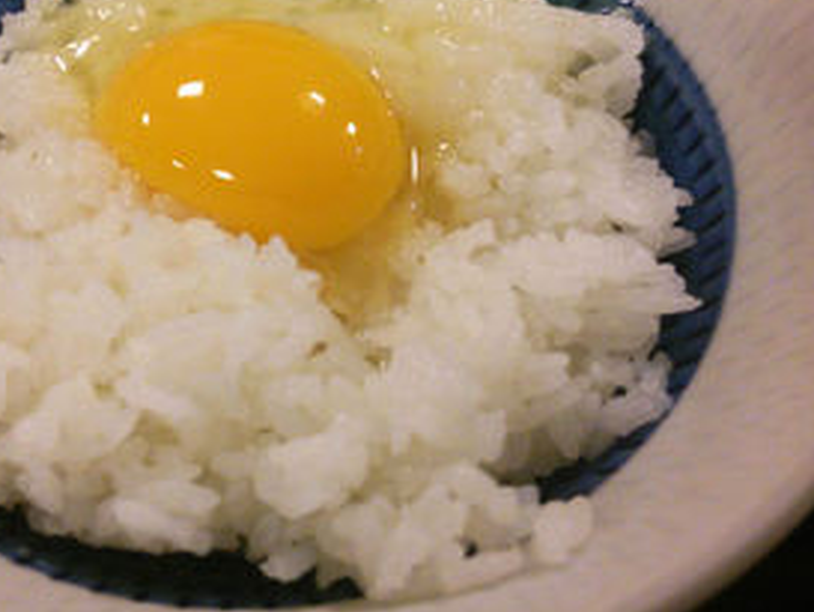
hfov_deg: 42.5
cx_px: 292
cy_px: 188
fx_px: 1035
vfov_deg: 32.5
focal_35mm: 44
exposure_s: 1/32
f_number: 1.94
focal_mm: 4.06
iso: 160
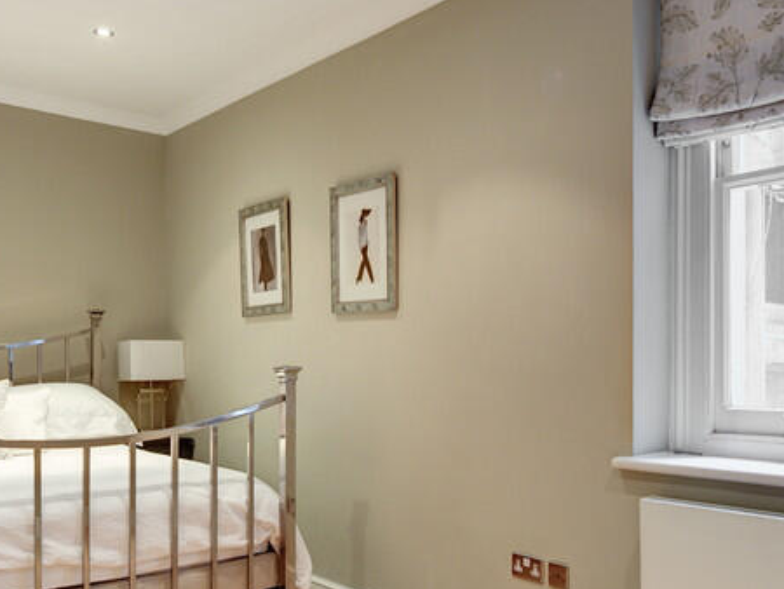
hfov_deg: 52.5
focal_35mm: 35
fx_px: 793
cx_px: 437
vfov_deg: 40.3
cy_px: 383
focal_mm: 16
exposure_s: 1/8
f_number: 8
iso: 800
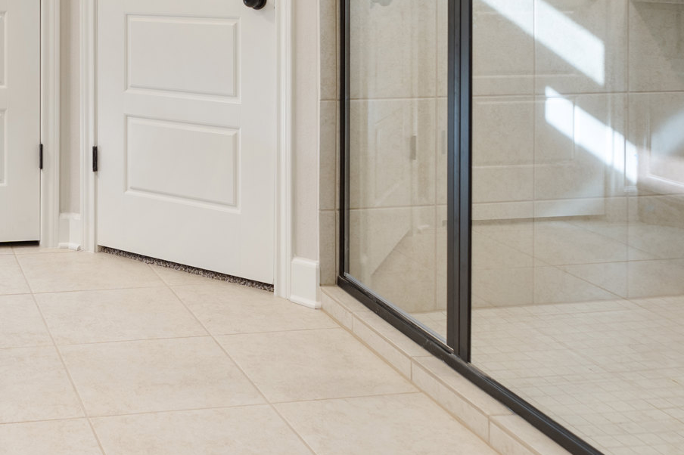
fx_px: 969
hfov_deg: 36.2
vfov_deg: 25.4
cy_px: 23
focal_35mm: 51
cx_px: 54
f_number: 2.8
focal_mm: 16
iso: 200
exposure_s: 1/30
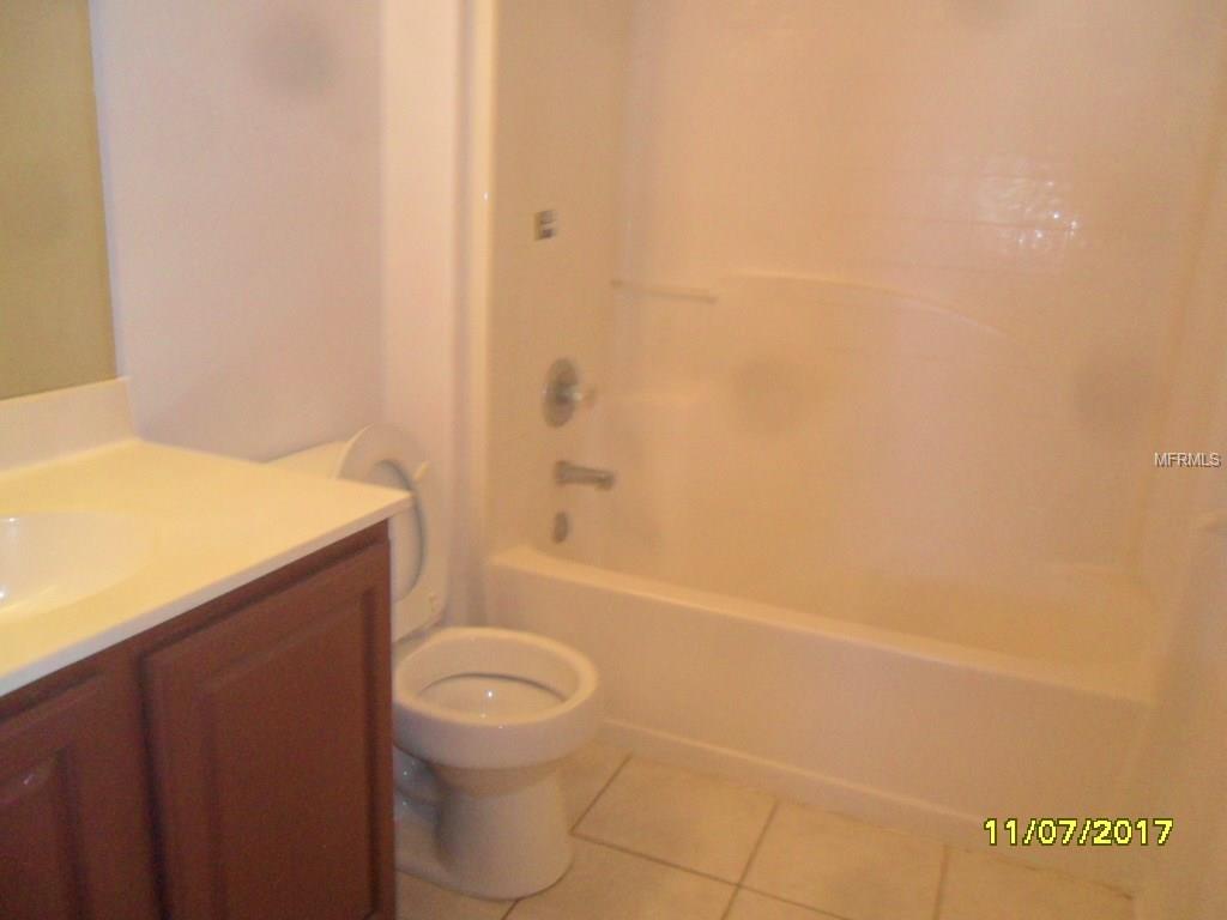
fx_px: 957
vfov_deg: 51.4
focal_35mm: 27
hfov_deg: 65.3
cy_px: 460
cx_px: 614
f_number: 3.5
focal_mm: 4.9
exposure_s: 1/30
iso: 320
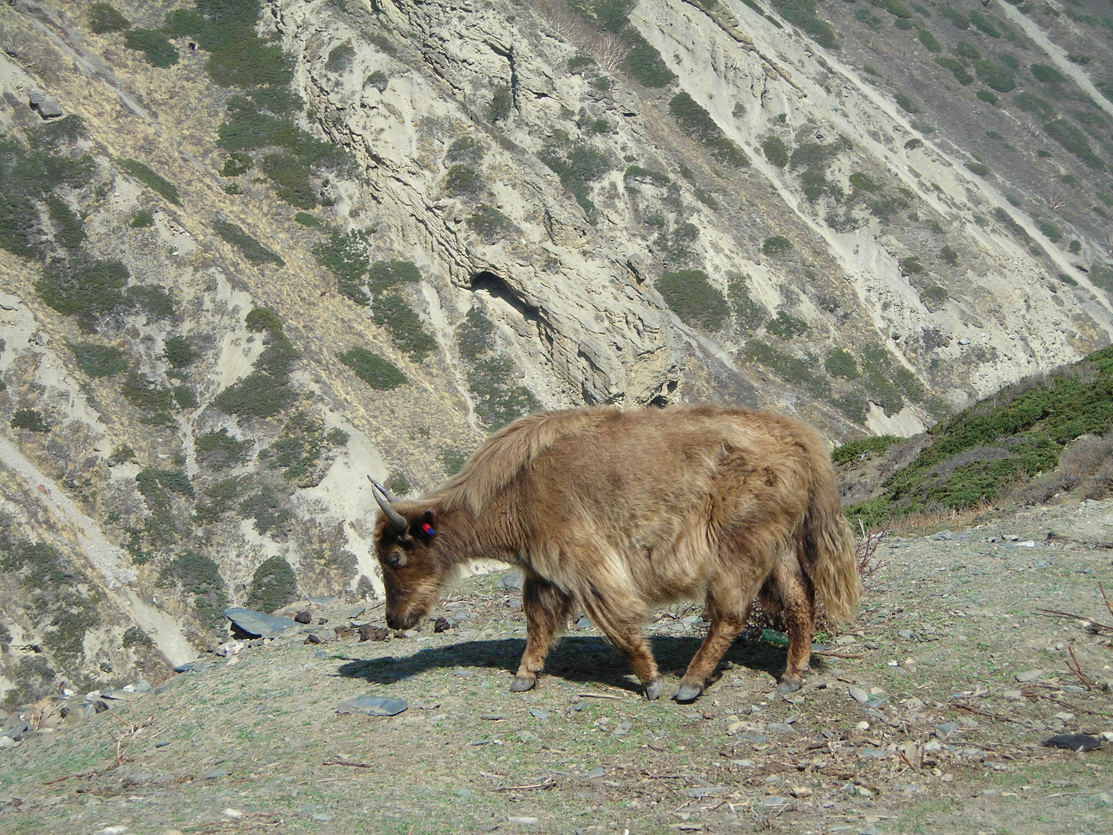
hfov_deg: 21.8
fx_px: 2894
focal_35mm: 90
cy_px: 418
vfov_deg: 16.4
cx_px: 556
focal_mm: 14.8
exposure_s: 1/260
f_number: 4.6
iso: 50
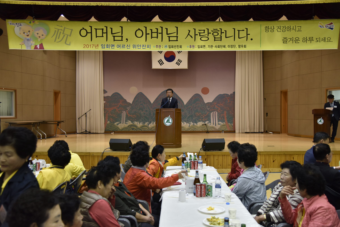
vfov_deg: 37.9
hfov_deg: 54.4
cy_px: 114
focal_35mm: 35
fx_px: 331
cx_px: 170
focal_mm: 35
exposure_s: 1/125
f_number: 4
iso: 1000
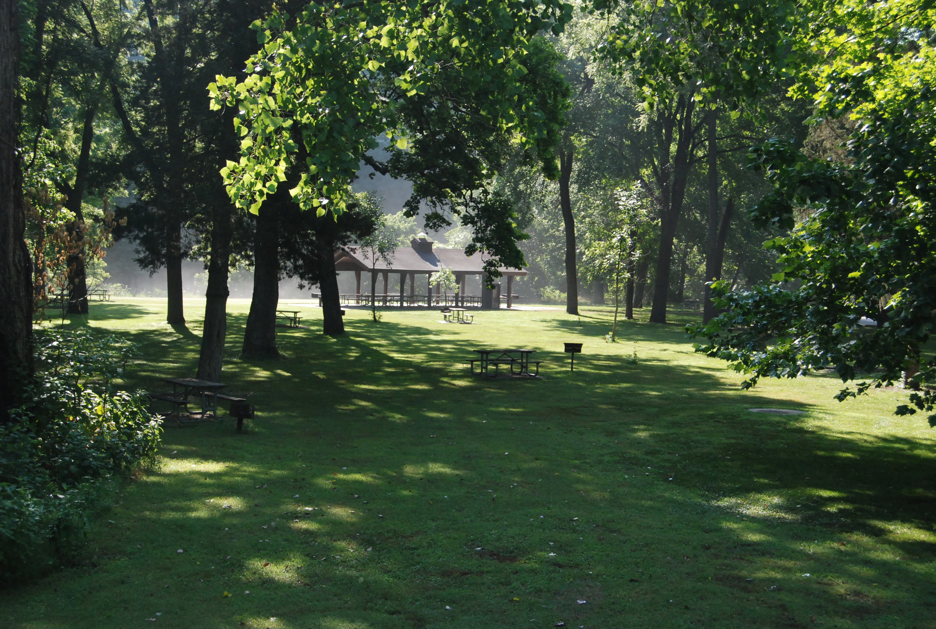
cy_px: 314
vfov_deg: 26.6
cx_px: 468
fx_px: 1329
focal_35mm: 51
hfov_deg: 38.8
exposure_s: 1/160
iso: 800
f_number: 6.3
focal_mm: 34
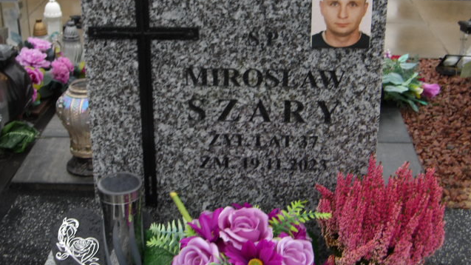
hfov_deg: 36.0
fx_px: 724
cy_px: 95
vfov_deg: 20.7
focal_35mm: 58
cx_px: 235
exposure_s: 1/60
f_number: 4.2
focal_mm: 9.4
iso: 242
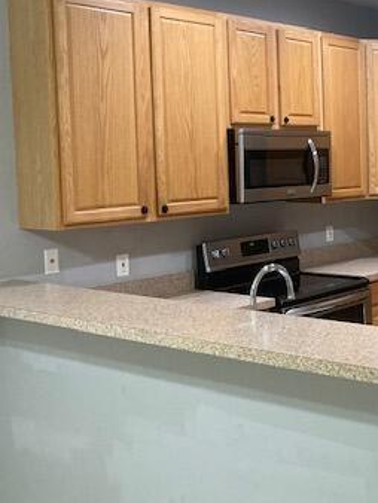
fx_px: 771
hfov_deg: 25.3
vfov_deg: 36.1
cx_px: 429
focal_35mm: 53
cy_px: 210
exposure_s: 1/60
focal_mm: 3.99
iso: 200
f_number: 1.8
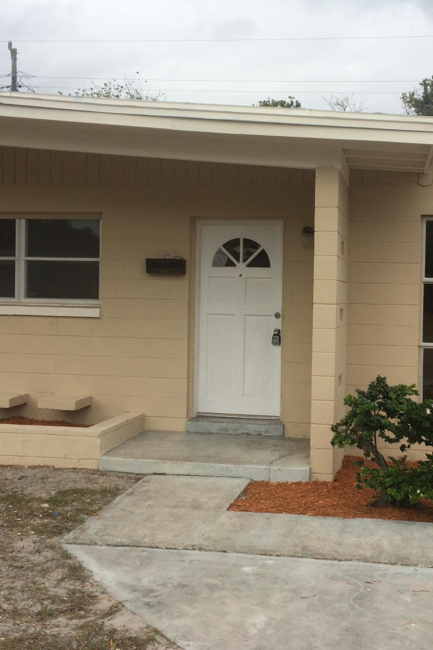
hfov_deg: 30.4
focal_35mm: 44
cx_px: 273
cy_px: 302
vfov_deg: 44.5
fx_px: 794
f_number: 2.2
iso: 32
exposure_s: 1/2160
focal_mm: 4.15
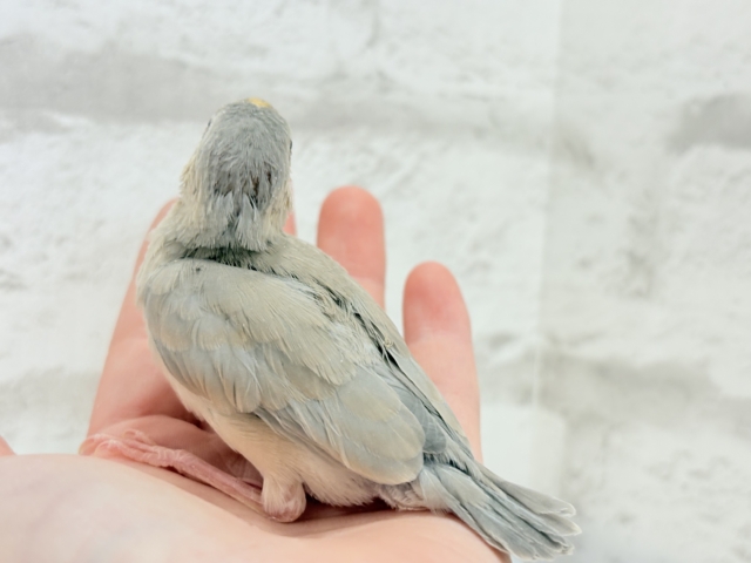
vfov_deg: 28.0
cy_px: 282
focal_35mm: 52
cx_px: 376
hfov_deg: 36.8
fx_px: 1128
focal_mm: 5.96
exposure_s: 1/50
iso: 50
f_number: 1.6
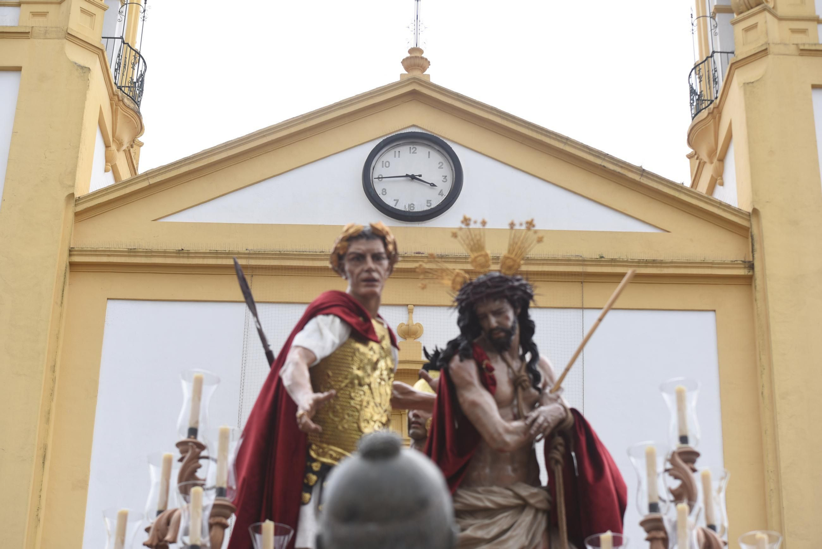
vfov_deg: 19.5
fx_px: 1599
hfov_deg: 28.8
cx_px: 411
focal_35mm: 70
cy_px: 274
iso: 100
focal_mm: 70
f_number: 5
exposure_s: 1/200
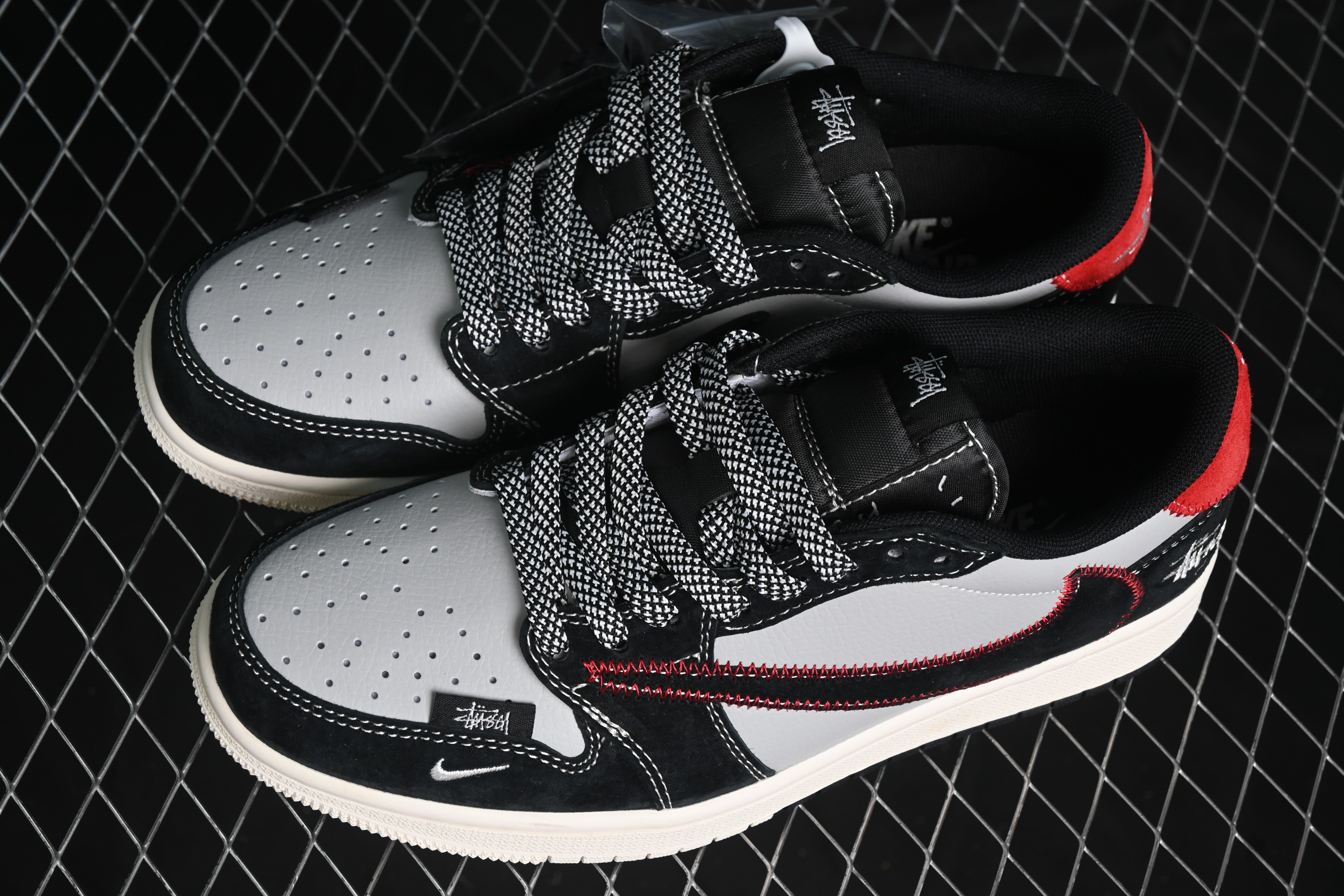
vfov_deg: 18.2
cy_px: 448
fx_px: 2800
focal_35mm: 75
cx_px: 672
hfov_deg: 27.0
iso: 160
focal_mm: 50
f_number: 6.3
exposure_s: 1/50
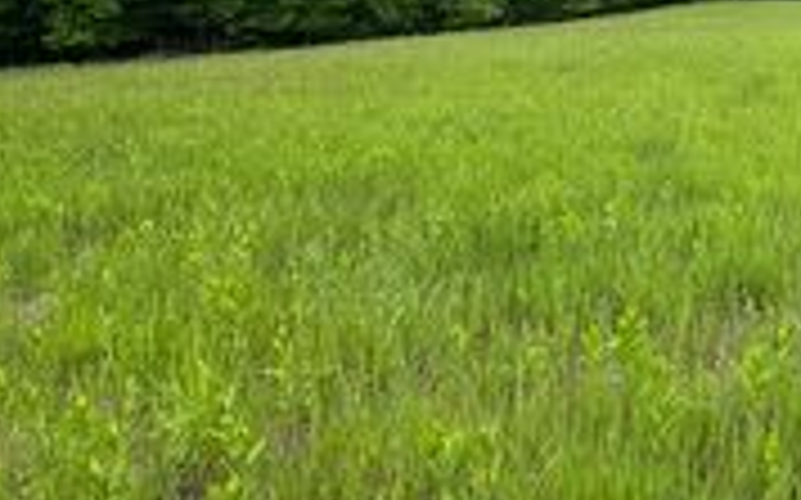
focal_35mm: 36
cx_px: 740
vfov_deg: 31.8
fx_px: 785
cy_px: -29
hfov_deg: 47.7
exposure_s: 1/741
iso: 50
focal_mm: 2.22
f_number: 2.2
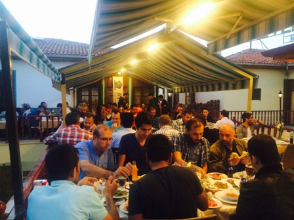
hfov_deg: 61.7
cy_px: 110
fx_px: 246
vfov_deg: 48.2
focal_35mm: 29
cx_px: 147
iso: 200
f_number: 2.2
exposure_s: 1/30
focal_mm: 4.15
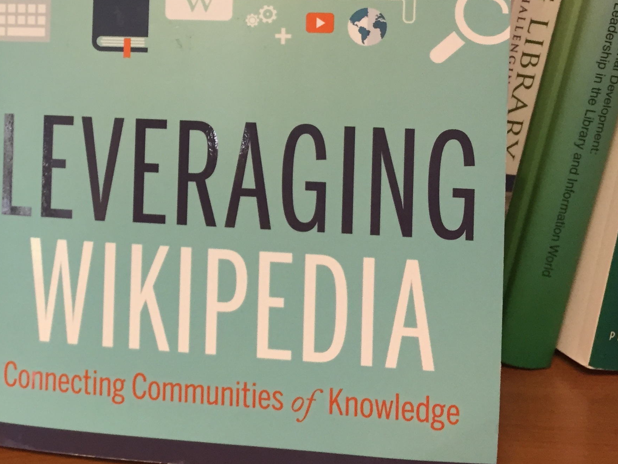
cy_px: 86
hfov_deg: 34.4
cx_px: 115
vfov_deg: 26.5
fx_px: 964
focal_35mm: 54
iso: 100
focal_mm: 4.15
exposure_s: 1/30
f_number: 2.2
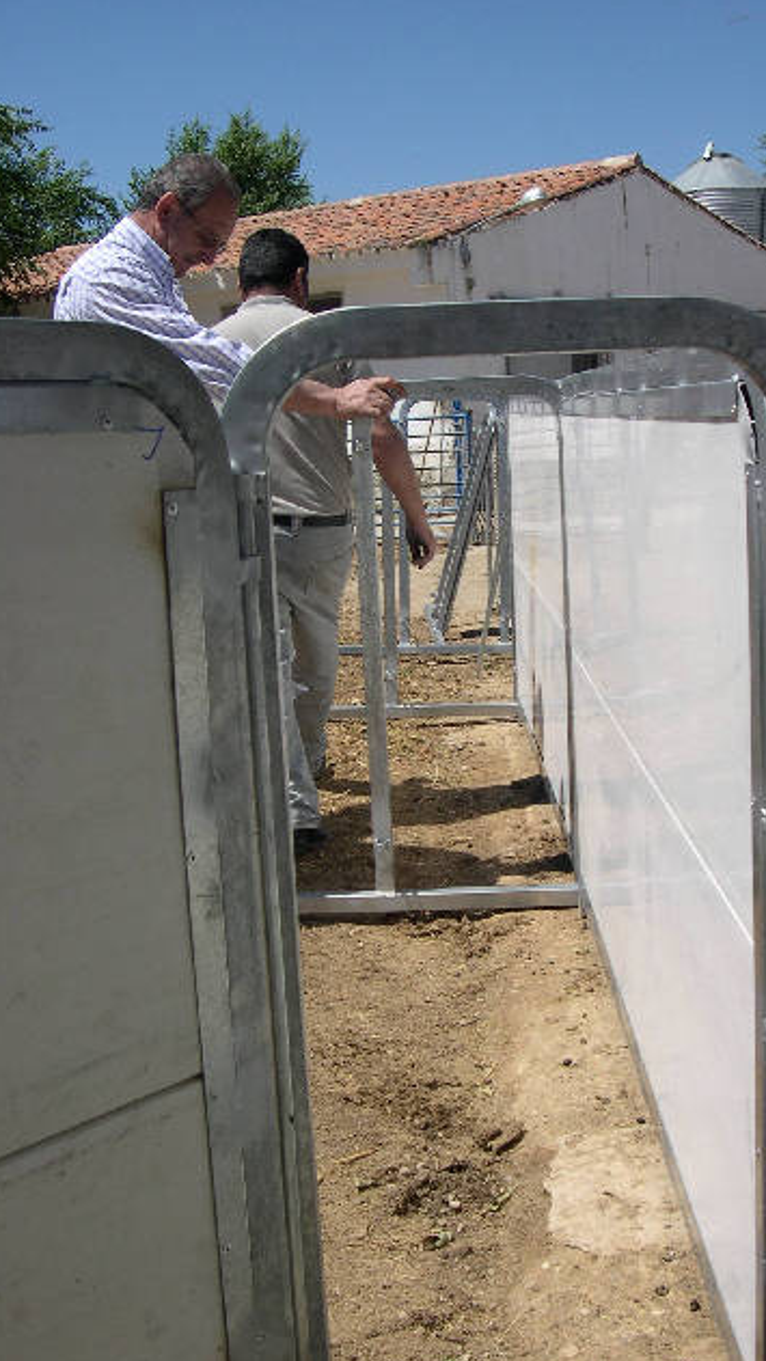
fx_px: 1516
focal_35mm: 42
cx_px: 507
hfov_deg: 28.2
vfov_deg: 48.4
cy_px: 682
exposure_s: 1/285
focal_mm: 8
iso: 100
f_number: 7.6
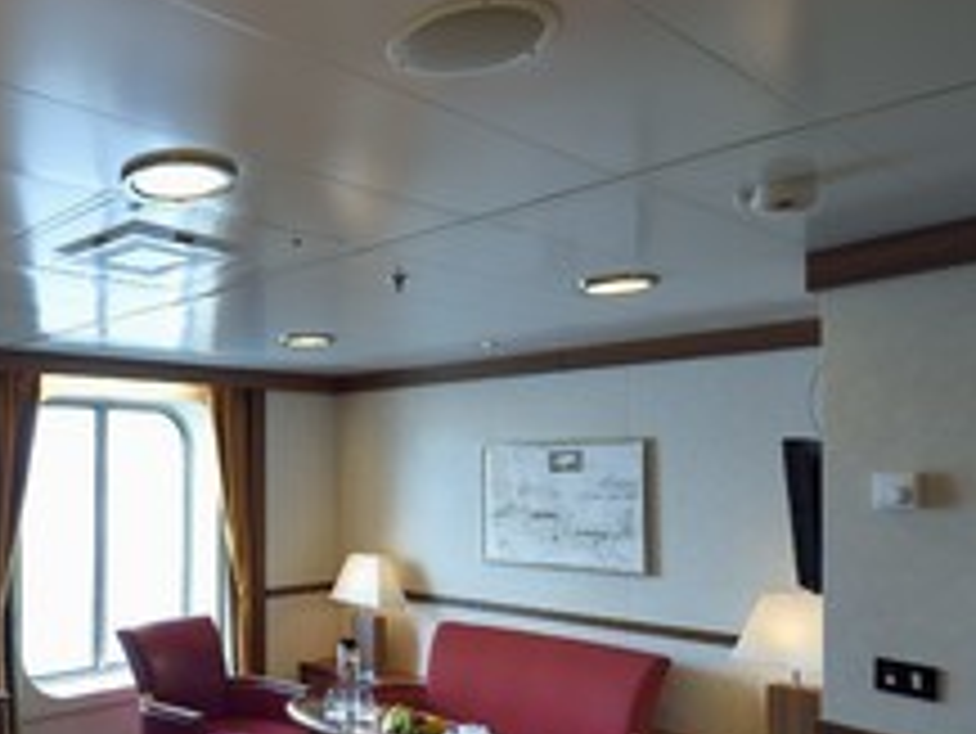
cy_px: 527
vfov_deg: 51.4
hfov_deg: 55.9
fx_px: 733
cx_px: 58
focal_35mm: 26
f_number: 8
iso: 400
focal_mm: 14
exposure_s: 1/30
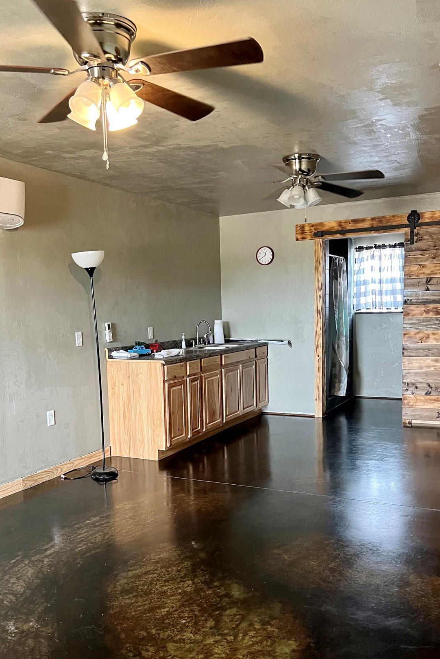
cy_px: 387
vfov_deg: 58.4
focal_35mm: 32
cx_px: 205
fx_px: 586
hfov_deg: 41.1
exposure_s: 1/60
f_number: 1.5
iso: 400
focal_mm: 5.7
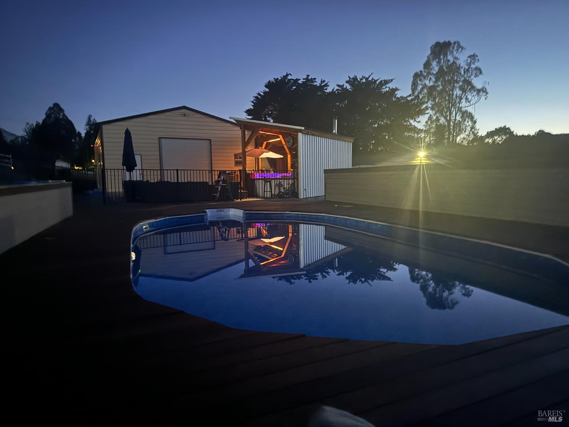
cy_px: 214
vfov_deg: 56.8
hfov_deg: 71.6
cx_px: 284
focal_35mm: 24
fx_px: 394
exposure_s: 1/9
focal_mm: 6.76
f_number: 1.78
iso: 2500
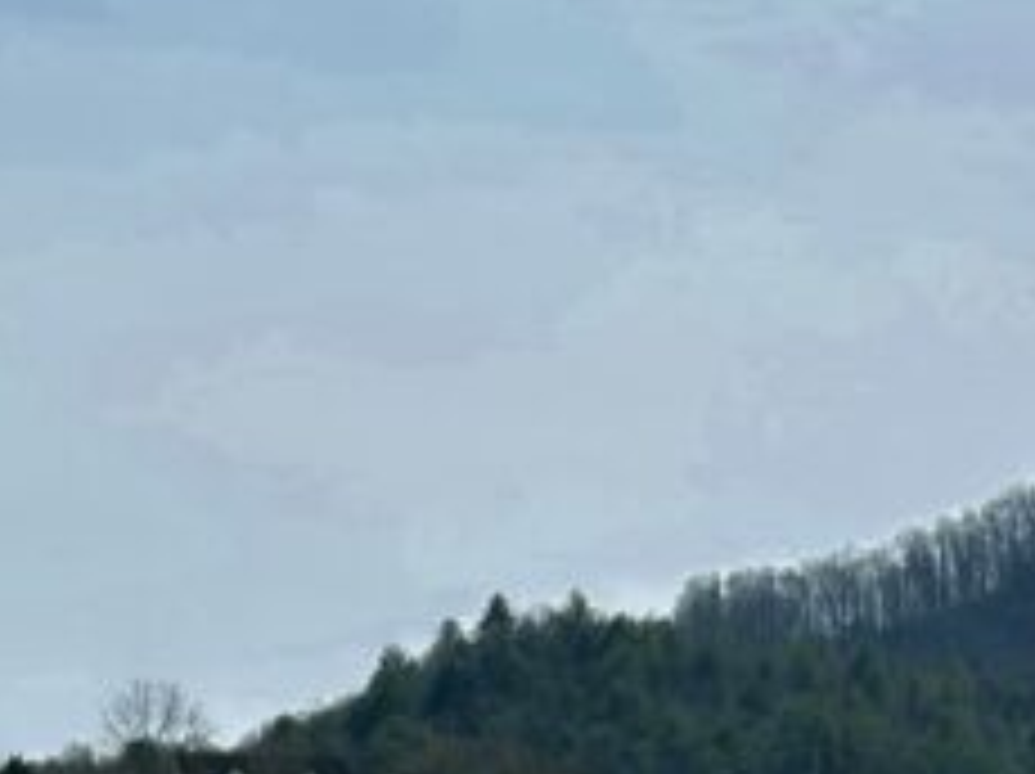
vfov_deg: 12.1
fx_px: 3465
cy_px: 1220
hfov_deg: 16.9
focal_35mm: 116
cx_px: 783
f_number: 1.5
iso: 50
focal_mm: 5.7
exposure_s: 1/7463
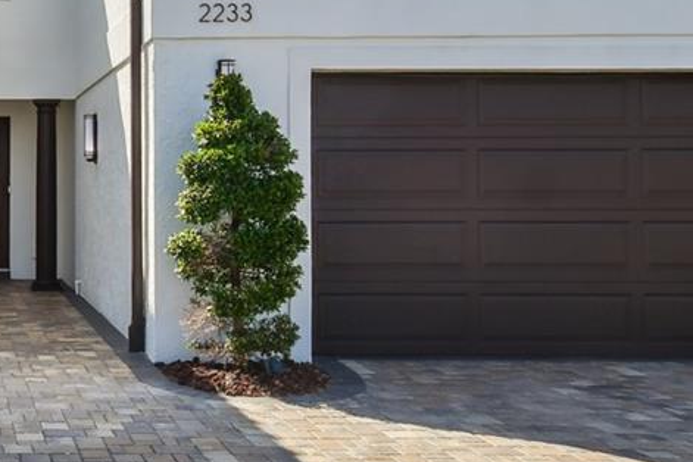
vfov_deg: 26.2
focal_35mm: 51
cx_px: -34
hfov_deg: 34.5
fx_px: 982
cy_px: 134
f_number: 7.1
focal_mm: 10
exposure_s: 1/400
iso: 100
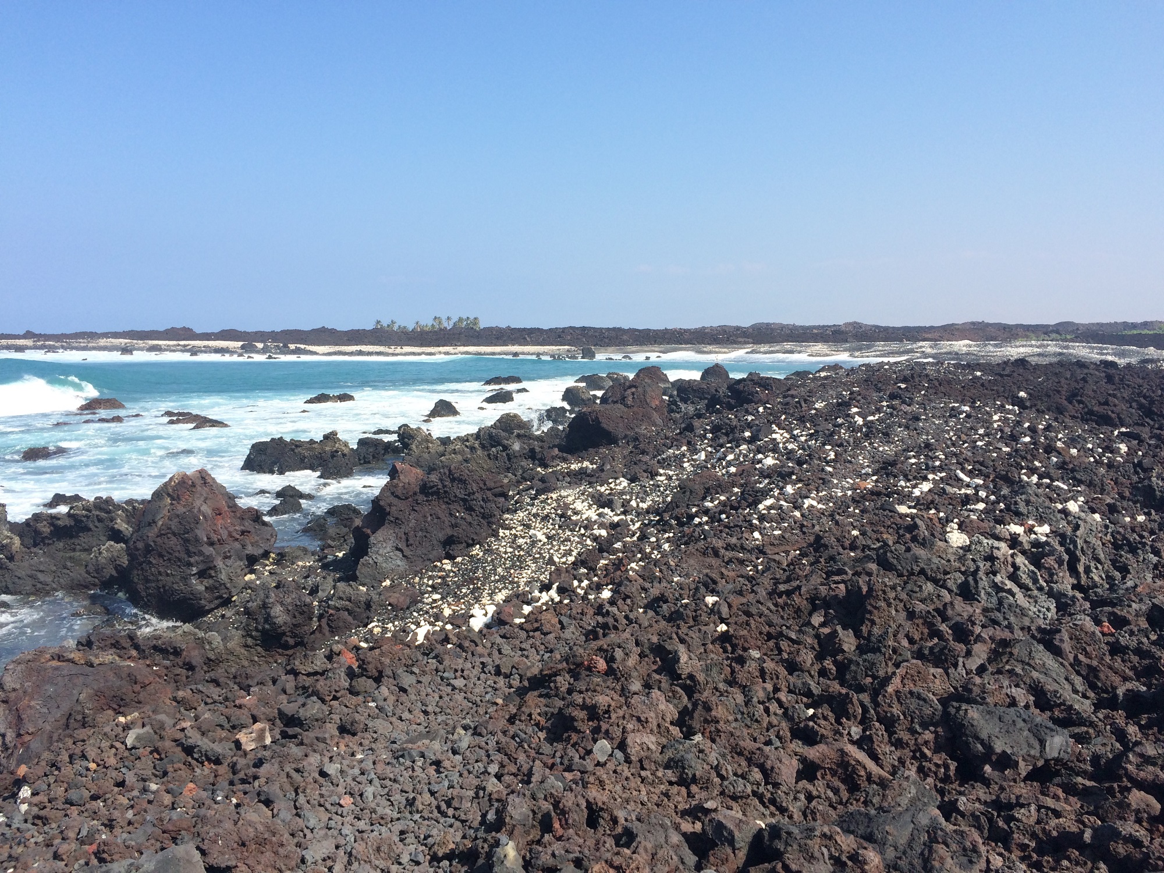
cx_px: 582
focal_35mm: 29
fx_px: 975
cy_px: 436
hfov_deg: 61.7
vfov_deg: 48.2
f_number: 2.2
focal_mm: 4.15
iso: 32
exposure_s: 1/1466
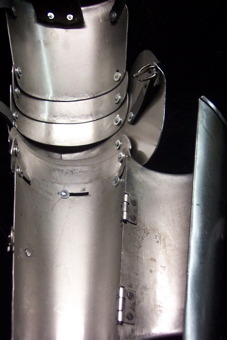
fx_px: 359
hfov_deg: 35.1
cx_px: 114
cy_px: 170
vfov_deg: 50.7
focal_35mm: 38
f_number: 2.8
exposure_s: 1/30
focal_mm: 8
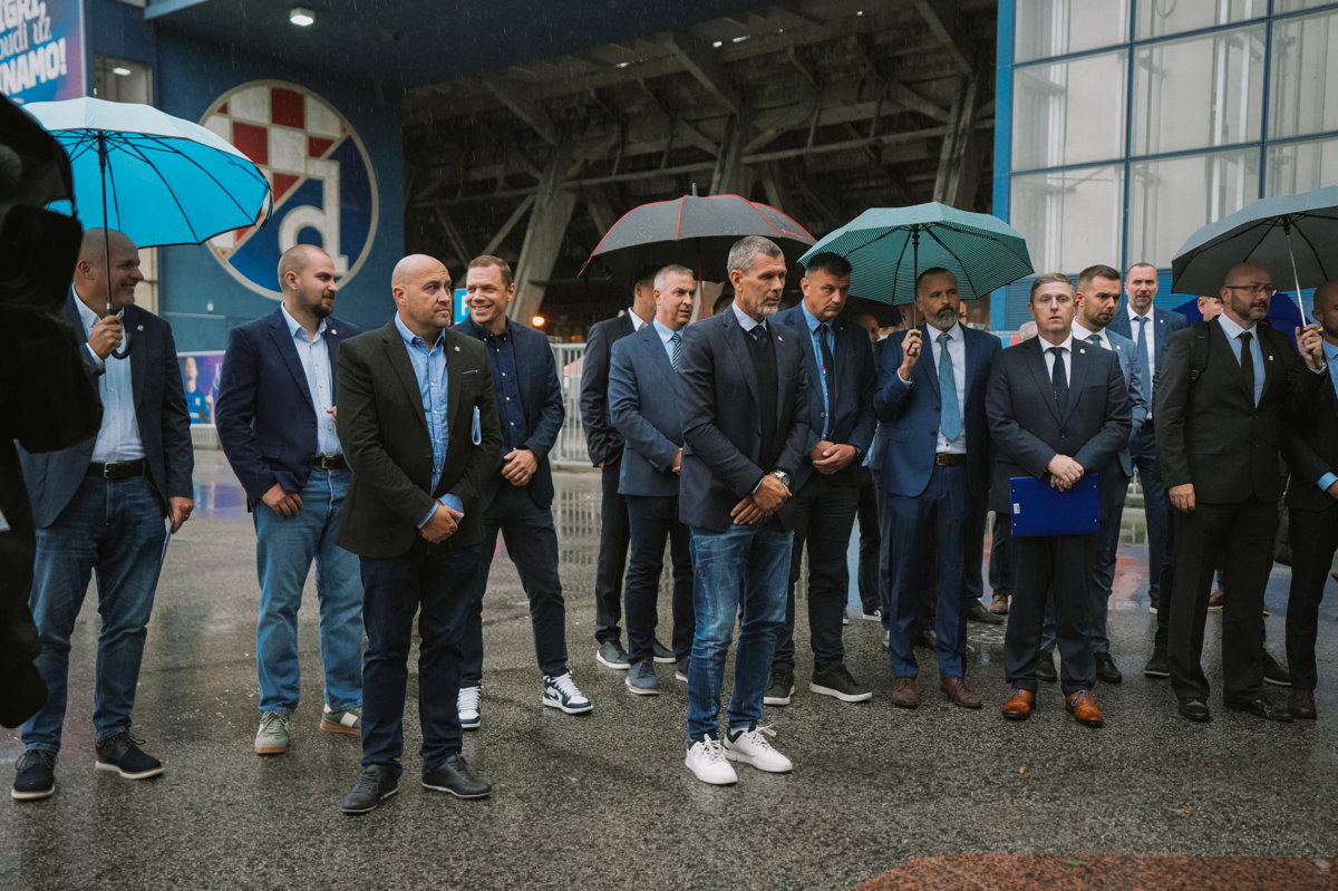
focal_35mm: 35
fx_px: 1300
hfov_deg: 54.5
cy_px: 446
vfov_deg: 37.8
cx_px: 669
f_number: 2.8
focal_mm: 35
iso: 4000
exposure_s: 1/250
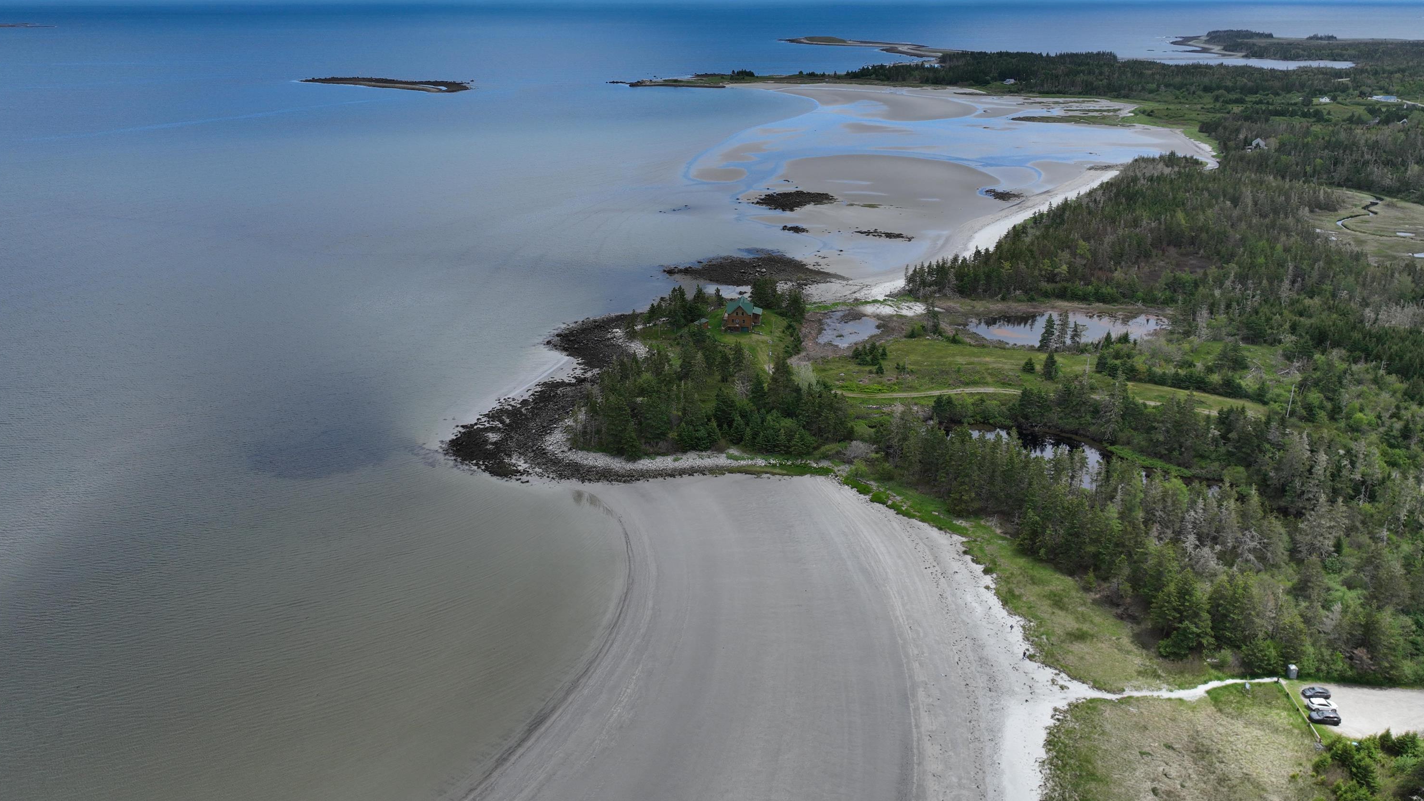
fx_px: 1020
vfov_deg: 42.3
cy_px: 267
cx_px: 691
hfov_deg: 69.8
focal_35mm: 27
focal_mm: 12.29
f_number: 2.8
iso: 110
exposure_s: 1/240
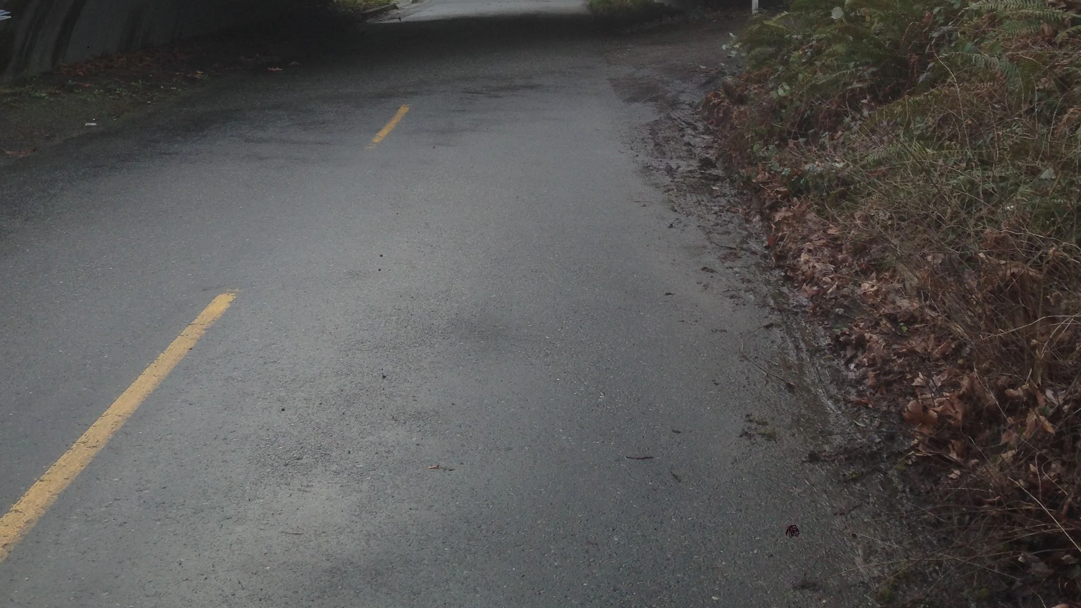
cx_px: 552
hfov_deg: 41.3
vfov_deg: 23.0
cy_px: 0
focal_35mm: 50
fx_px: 1433
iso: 50
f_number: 2.4
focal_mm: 4.12
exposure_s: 1/120
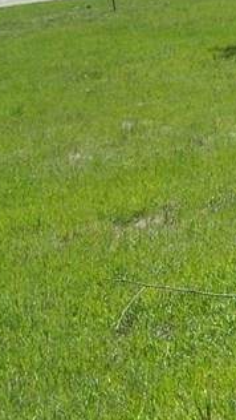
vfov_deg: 15.6
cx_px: 488
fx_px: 1489
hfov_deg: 8.5
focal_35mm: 134
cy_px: -47
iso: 80
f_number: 4
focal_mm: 6.3
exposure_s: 1/800
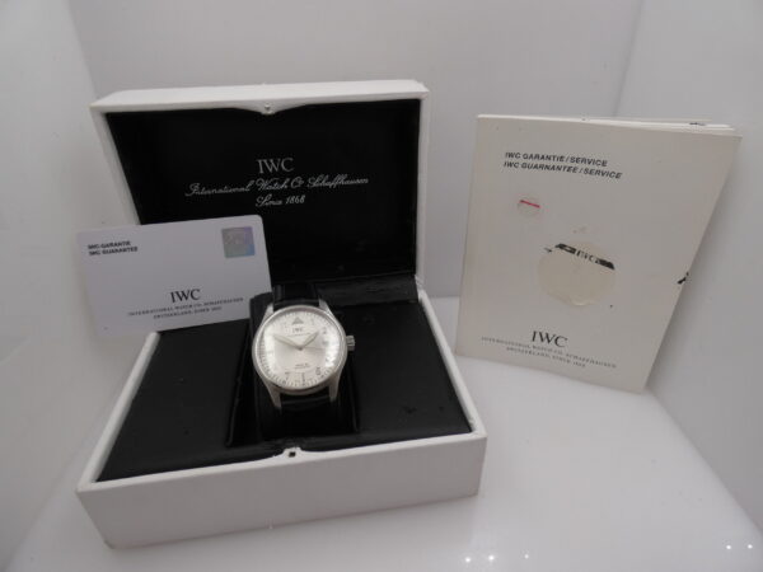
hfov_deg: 81.7
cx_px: 382
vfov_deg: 66.0
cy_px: 286
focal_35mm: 20
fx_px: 441
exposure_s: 1/320
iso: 80
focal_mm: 3.6
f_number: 2.8
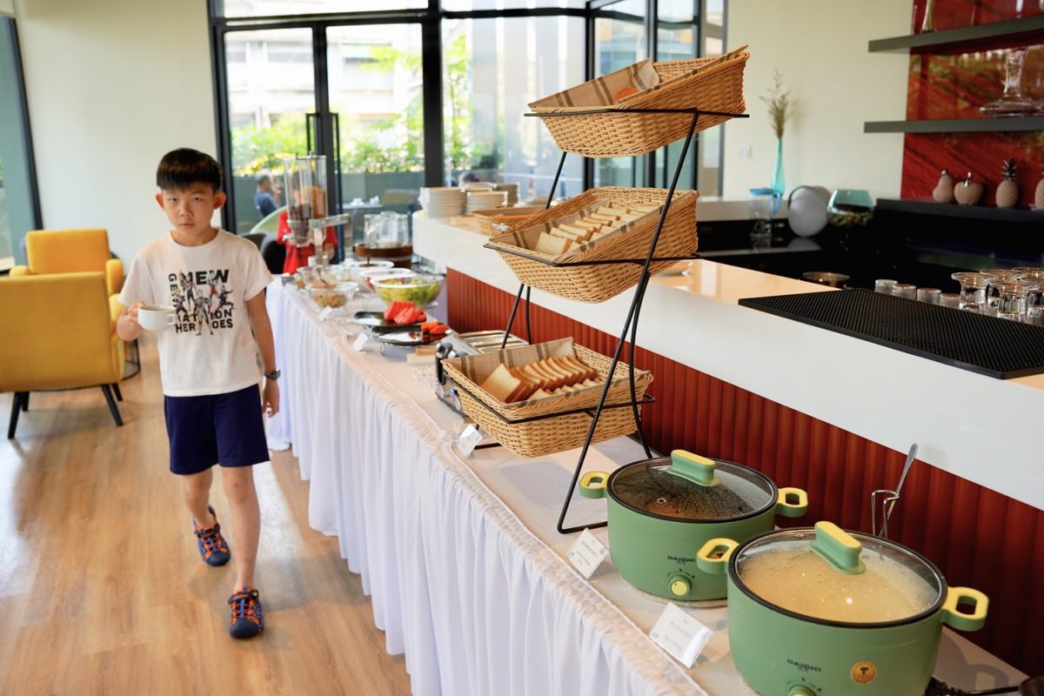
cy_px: 348
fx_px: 896
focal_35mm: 31
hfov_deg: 60.4
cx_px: 522
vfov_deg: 42.5
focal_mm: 30.9
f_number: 4
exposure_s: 1/160
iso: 250
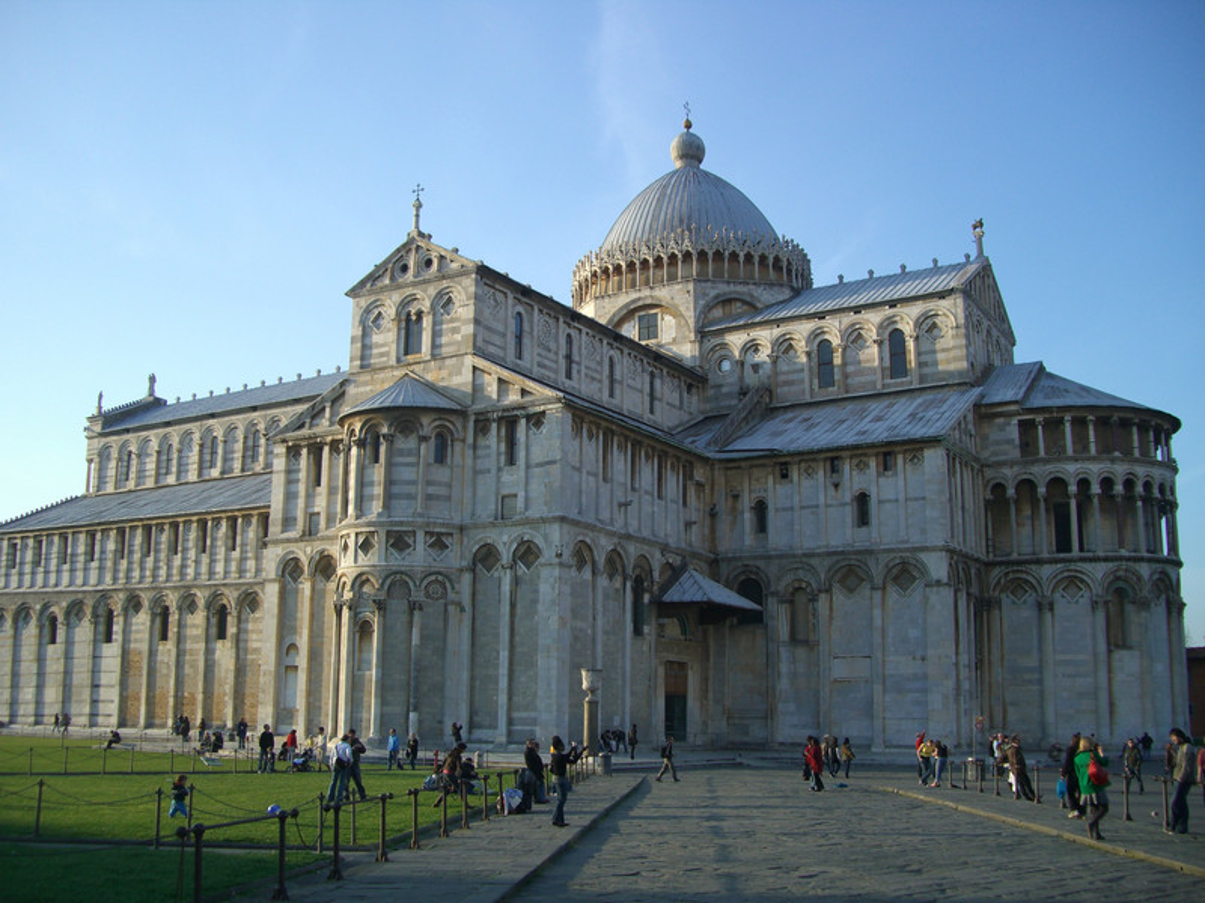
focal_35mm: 38
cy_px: 452
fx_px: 1323
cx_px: 602
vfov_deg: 37.7
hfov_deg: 49.0
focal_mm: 7.9
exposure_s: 1/400
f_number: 2.8
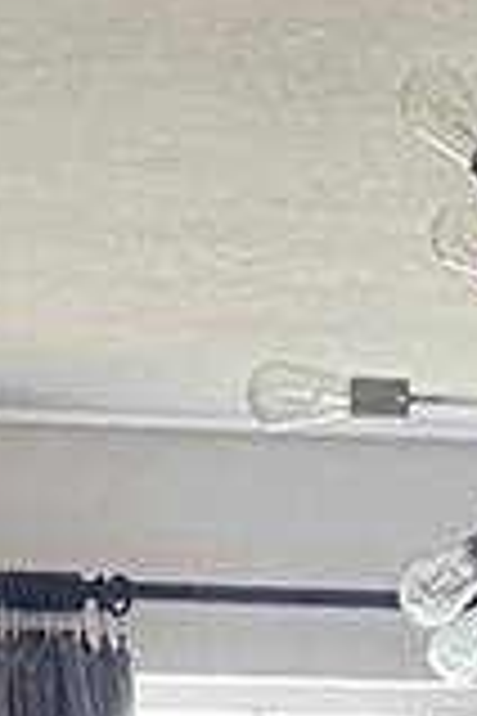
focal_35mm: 204
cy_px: 1495
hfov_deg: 6.7
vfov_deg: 9.4
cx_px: 693
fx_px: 4054
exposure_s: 1/60
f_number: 1.6
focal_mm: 4.2
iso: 320
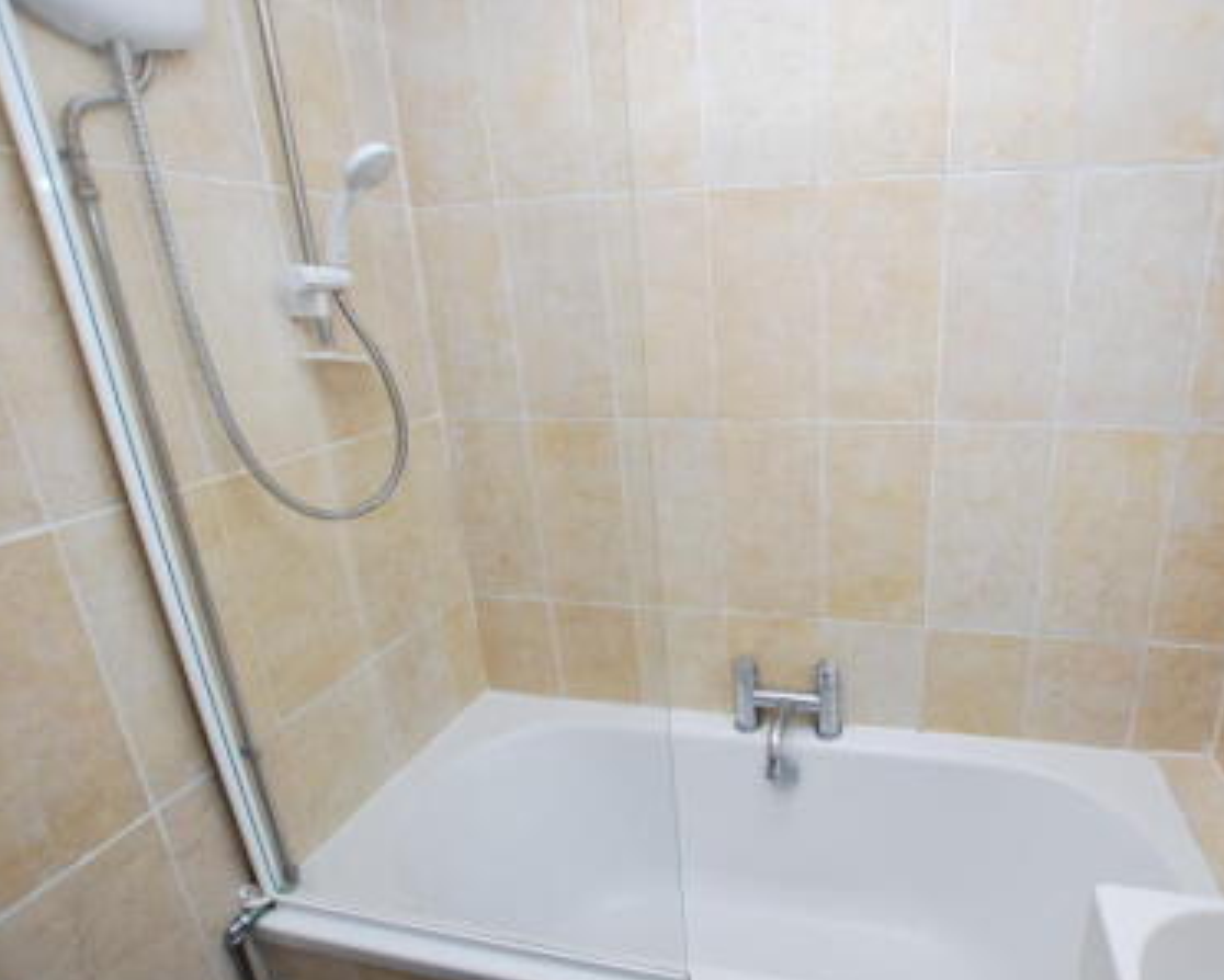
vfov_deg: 73.8
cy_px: 518
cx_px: 773
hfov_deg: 84.5
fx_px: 652
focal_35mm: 18
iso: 100
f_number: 4
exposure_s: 1/60
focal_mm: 10
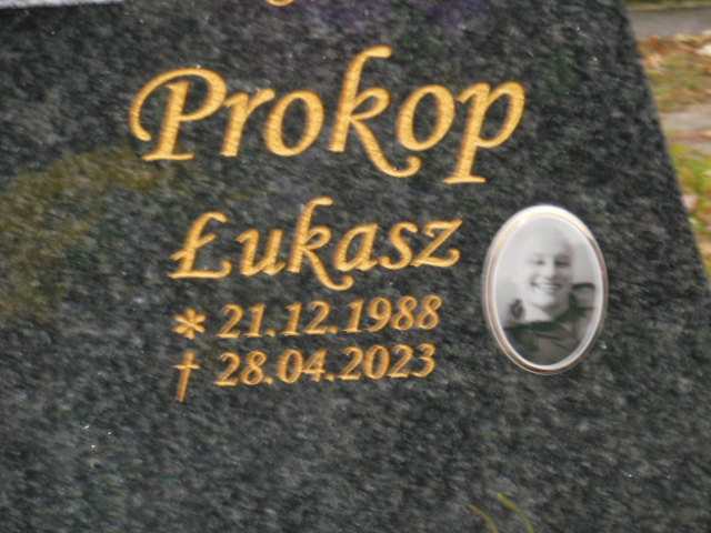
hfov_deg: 11.8
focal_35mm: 167
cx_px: 356
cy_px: 266
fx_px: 3430
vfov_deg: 8.9
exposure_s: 1/60
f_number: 5.4
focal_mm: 29.8
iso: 320
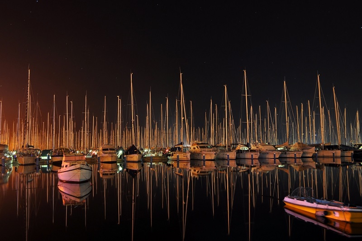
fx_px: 331
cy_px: 120
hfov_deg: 57.3
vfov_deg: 39.9
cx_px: 181
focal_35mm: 33
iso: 320
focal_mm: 22
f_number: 7.1
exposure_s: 30
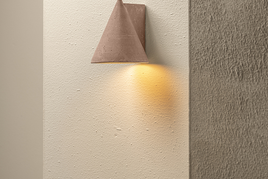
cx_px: 170
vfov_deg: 8.1
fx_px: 1258
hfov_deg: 12.1
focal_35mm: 169
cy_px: 98
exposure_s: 1/160
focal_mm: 130
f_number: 13
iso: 64
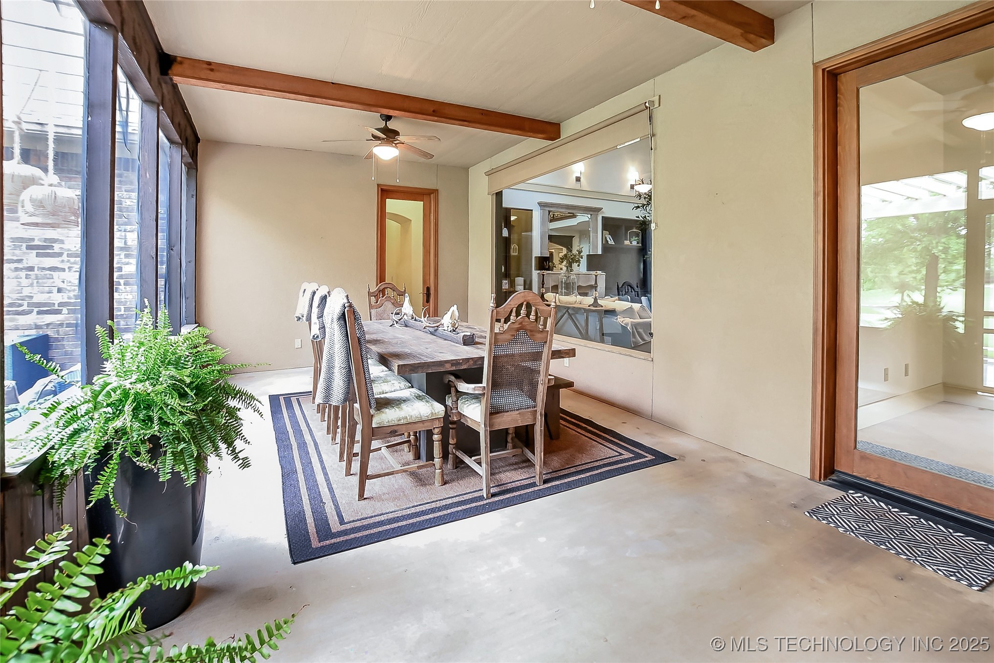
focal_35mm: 15
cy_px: 332
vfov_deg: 77.3
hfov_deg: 100.4
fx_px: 414
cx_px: 497
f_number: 7.1
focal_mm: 10
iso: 250
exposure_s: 1/2
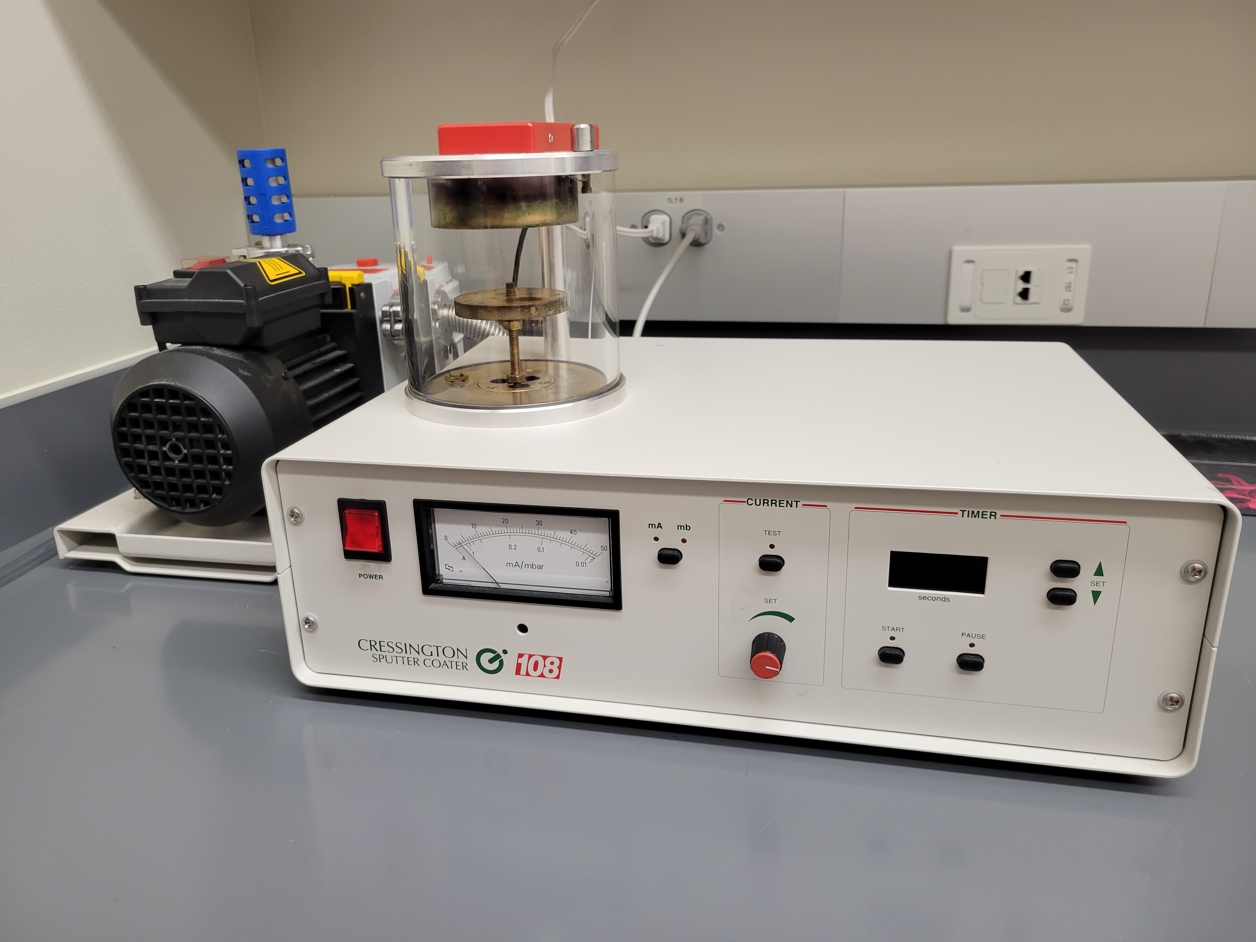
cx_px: 628
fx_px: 943
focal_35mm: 26
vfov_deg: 53.1
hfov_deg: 67.3
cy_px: 471
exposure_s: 1/120
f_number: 1.8
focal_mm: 5.4
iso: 125
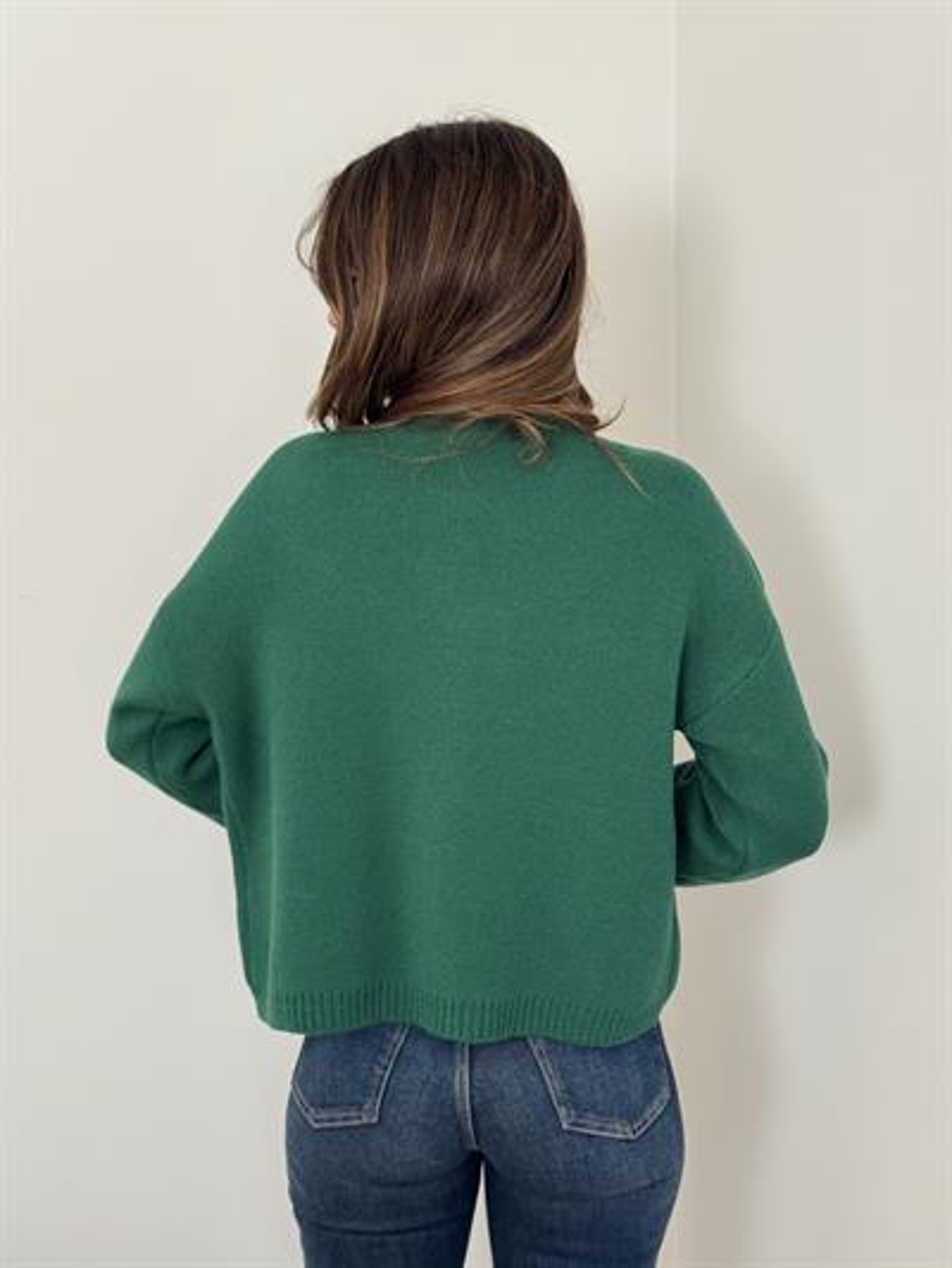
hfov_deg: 30.3
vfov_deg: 39.6
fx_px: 1759
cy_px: 634
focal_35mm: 48
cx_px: 476
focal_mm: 6.76
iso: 100
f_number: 1.78
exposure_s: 1/103
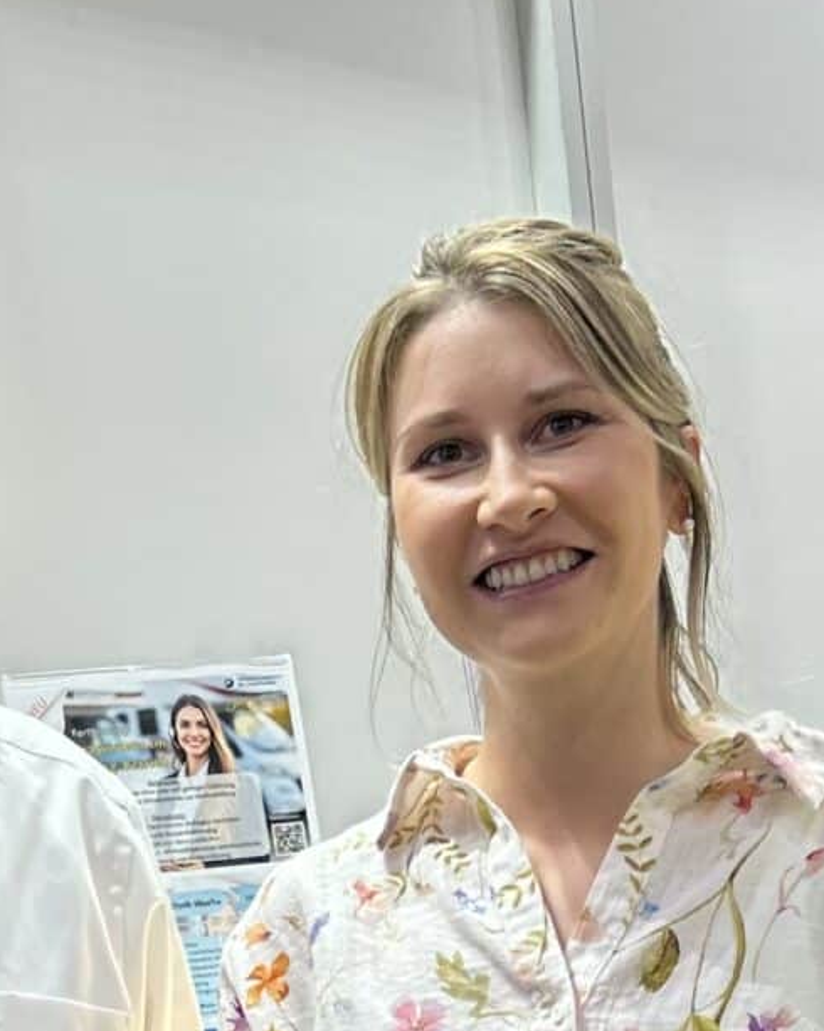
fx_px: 3233
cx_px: 478
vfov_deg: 17.2
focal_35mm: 106
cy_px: 1273
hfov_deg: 14.5
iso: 80
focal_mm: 5.7
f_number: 1.5
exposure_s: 1/100
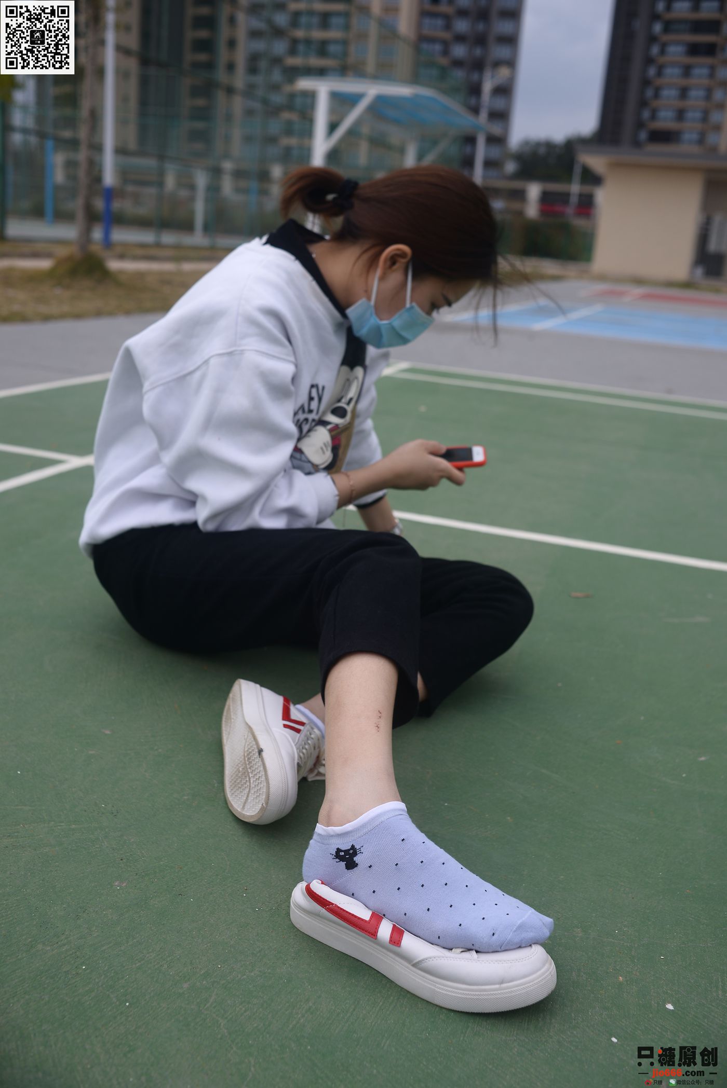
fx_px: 1059
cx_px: 364
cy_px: 544
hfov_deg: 37.9
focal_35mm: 35
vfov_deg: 54.4
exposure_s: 1/640
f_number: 5.6
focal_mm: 35
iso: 125
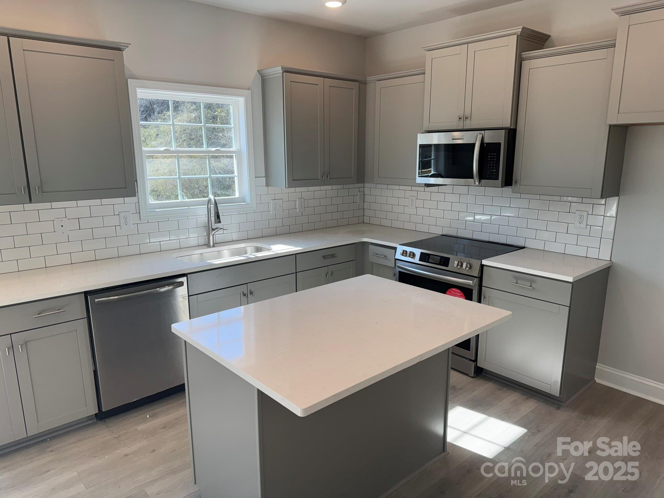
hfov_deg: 71.6
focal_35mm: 24
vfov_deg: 56.8
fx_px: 460
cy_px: 249
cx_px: 332
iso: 80
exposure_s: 1/340
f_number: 1.78
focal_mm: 6.76
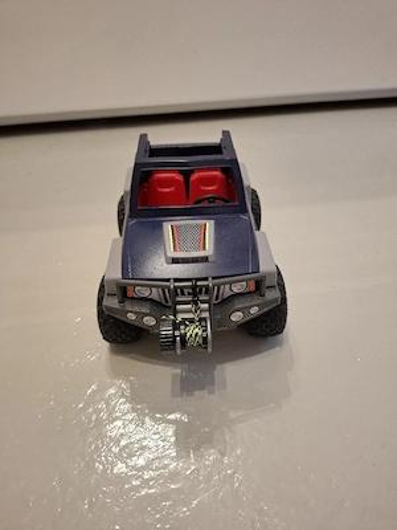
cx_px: 198
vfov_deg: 73.9
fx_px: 352
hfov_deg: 58.9
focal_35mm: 23
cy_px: 265
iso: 320
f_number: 1.8
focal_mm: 5.54
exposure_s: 1/50
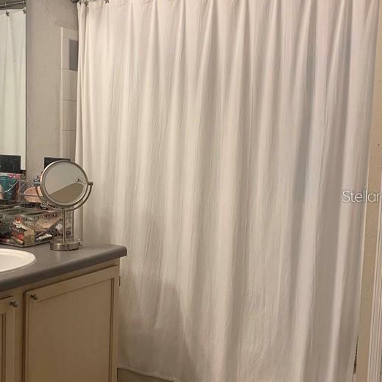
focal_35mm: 45
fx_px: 562
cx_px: 131
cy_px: 196
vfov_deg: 37.5
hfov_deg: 37.2
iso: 100
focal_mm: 4.25
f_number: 1.8
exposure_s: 1/60
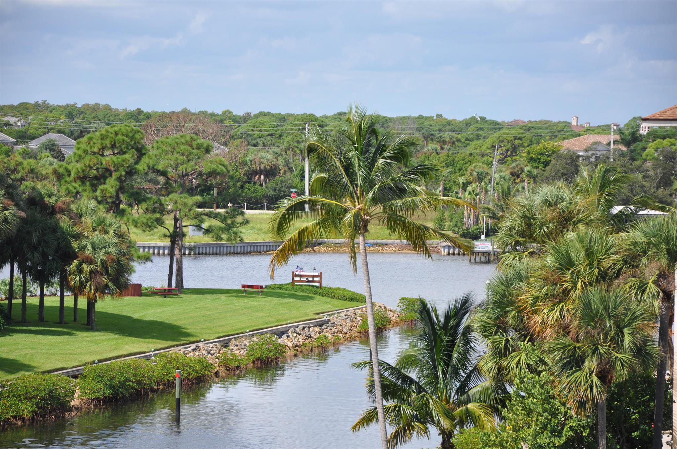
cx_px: 338
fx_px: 2957
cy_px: 224
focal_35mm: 158
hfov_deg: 13.1
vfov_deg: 8.7
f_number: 6.3
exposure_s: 1/640
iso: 200
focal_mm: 105
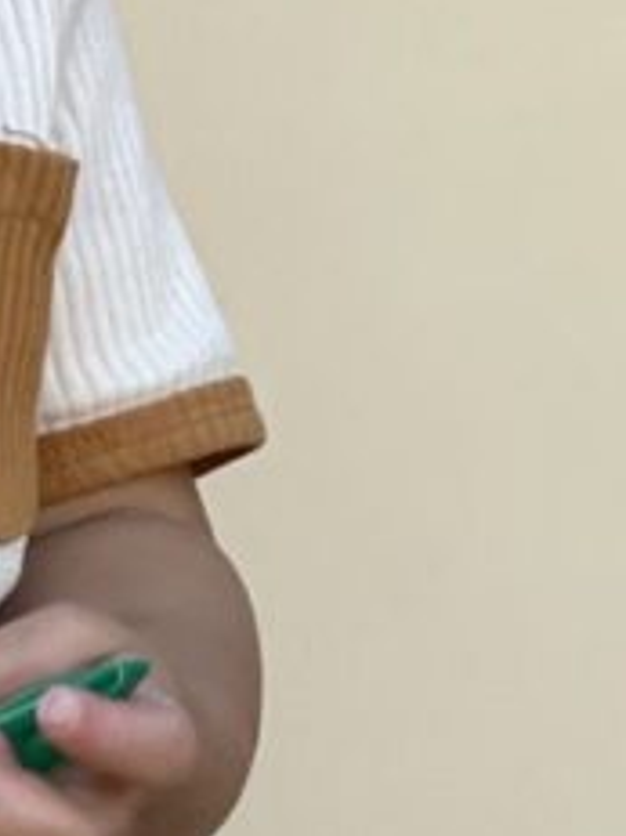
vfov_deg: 3.9
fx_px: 12116
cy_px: 1095
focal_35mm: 502
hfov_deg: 3.0
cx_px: -268
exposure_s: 1/121
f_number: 2.2
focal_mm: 7.5
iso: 32
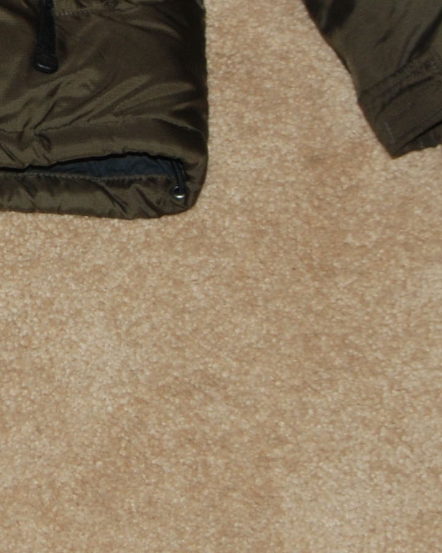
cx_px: -317
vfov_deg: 7.1
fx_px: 4382
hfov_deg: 5.7
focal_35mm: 268
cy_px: -163
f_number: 4.5
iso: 200
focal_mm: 44
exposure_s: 1/60
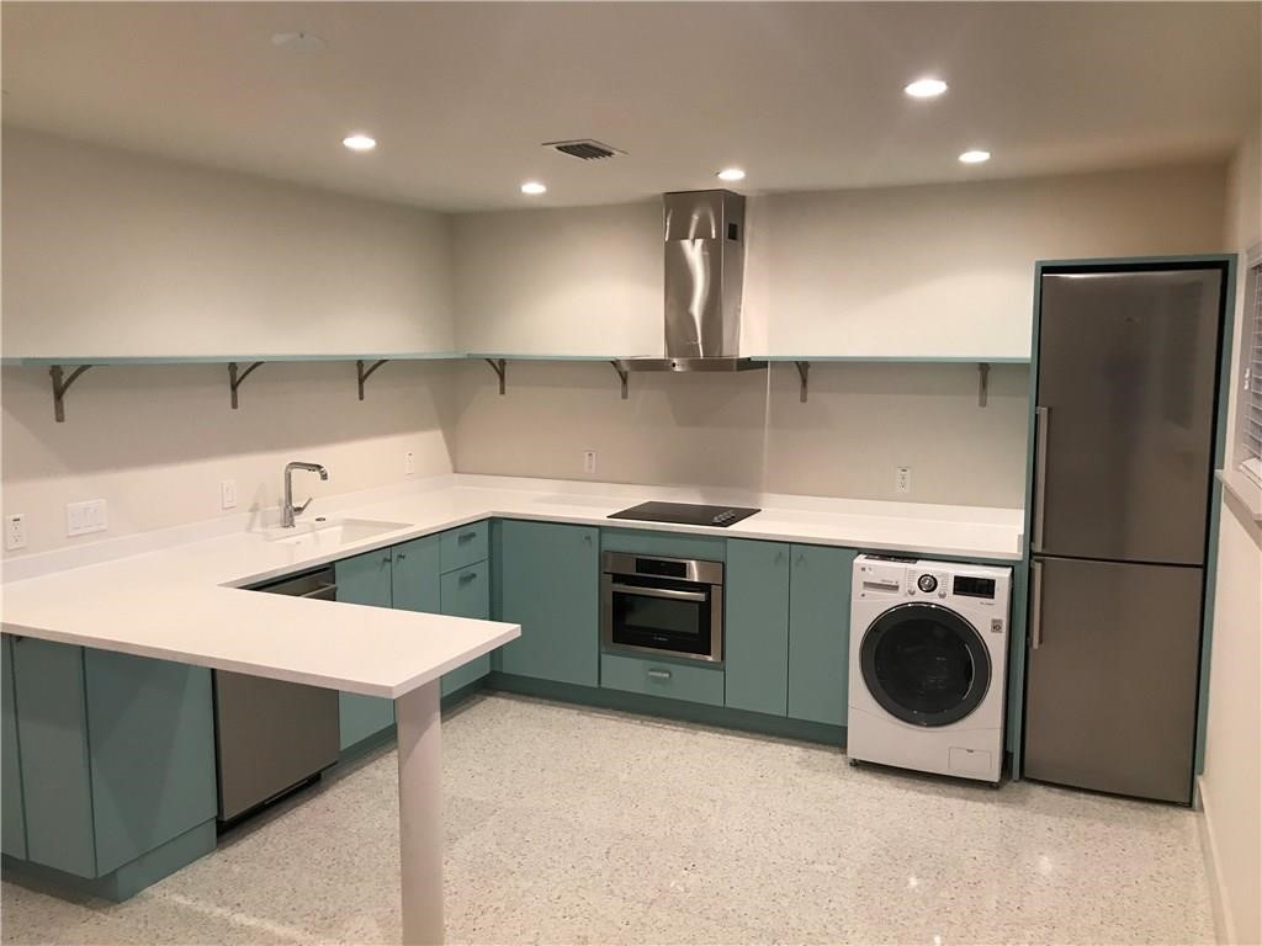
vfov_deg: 49.7
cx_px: 631
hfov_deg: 63.4
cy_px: 473
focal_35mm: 28
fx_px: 1021
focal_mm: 3.99
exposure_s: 1/15
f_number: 1.8
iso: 40
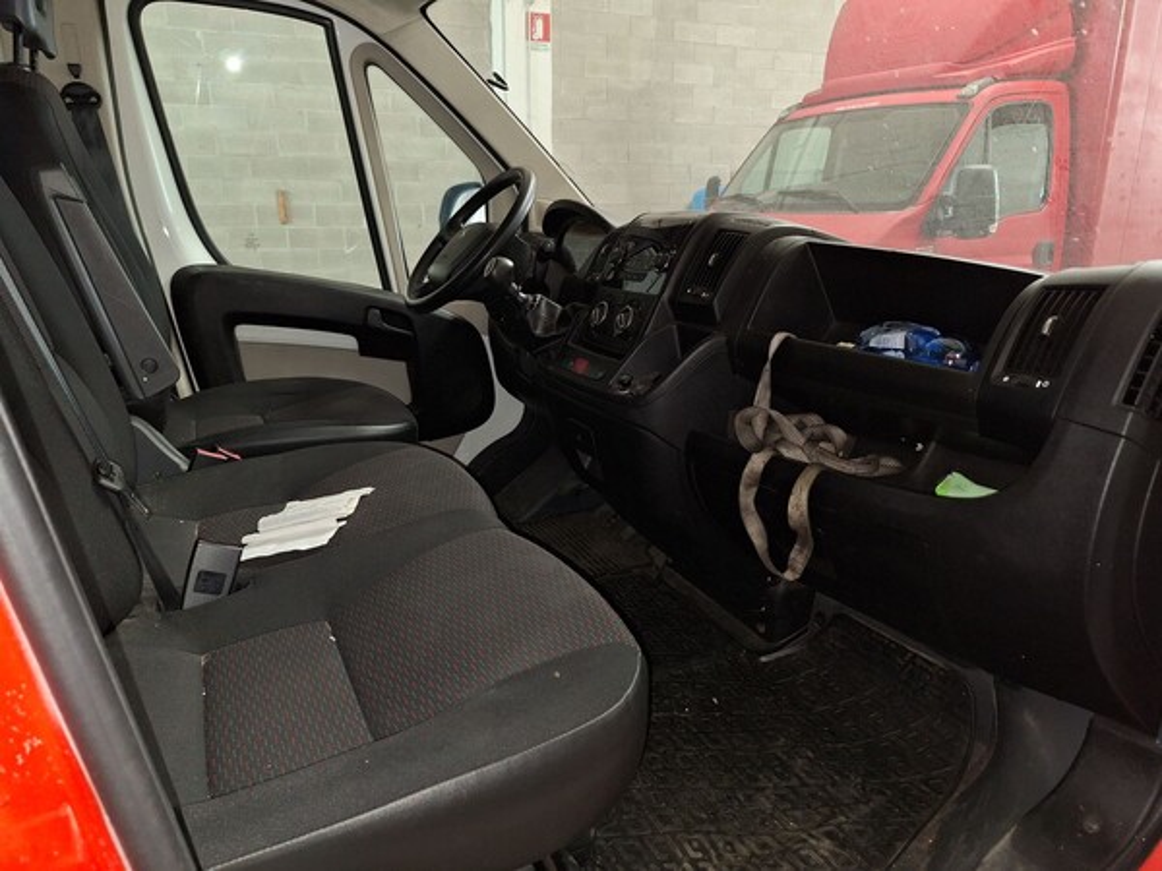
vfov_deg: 58.9
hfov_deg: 73.9
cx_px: 581
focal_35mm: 23
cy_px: 436
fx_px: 772
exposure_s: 1/40
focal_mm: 5.54
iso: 160
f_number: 1.8
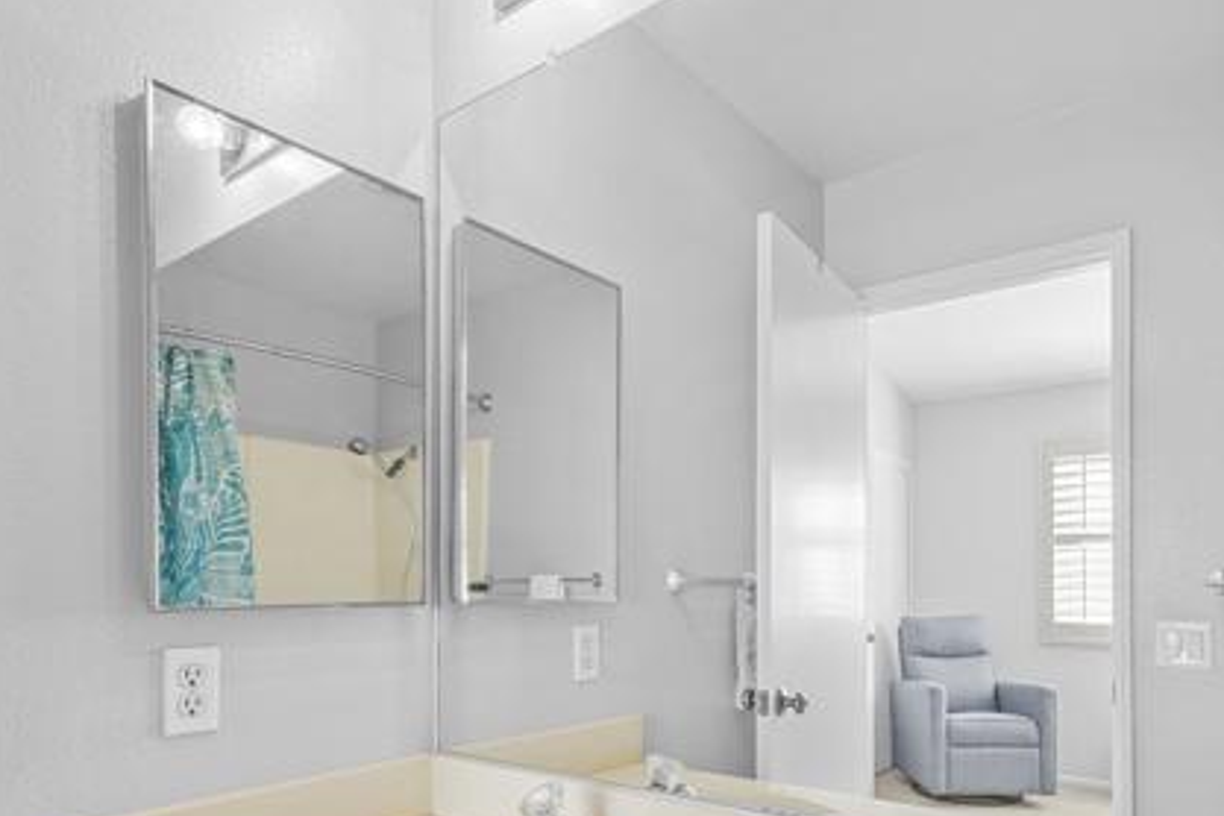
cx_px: 640
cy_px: 589
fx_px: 782
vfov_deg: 53.2
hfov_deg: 76.1
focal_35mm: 23
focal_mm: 10
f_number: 8
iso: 100
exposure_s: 2
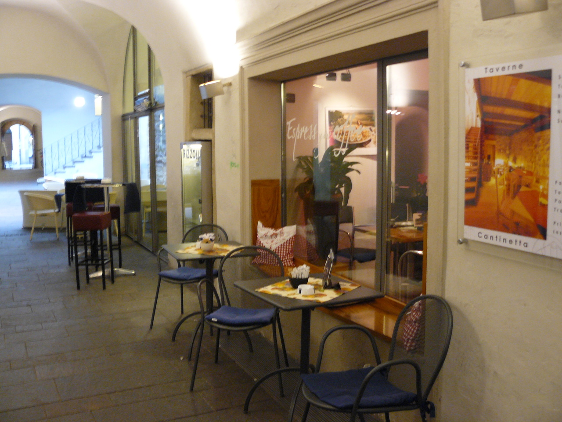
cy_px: 211
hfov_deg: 51.4
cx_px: 281
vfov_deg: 39.7
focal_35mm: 36
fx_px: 584
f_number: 2.8
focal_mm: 6
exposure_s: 1/6
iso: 200
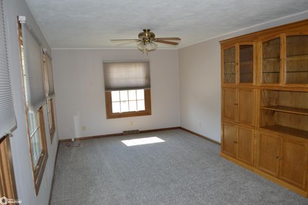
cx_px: 154
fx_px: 231
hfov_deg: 67.4
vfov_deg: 47.8
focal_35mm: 27
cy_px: 102
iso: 400
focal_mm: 18
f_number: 4
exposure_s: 1/125
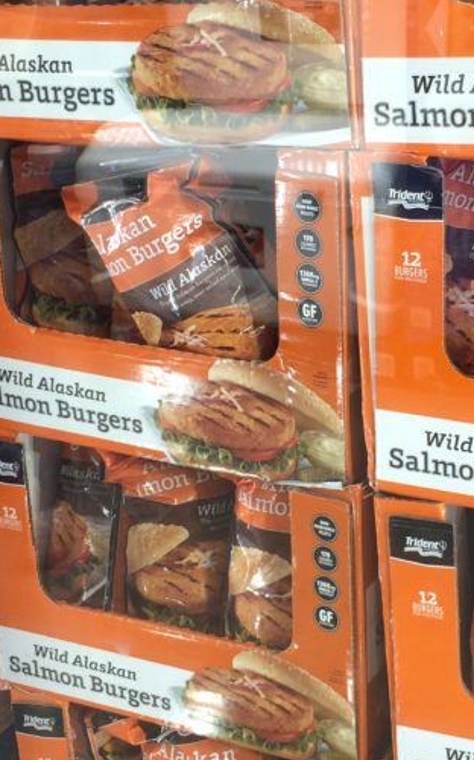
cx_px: 384
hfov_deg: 20.4
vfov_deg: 32.5
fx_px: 1304
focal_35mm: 63
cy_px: 362
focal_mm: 4.15
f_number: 2.2
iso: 50
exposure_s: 1/33
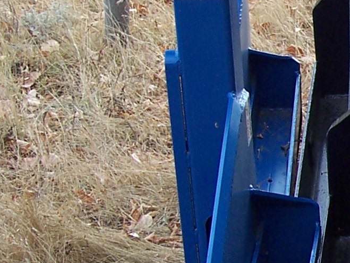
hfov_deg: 10.9
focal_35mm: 169
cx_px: 644
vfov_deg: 8.8
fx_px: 1708
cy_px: 90
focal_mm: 8
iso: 100
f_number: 3.4
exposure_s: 1/250
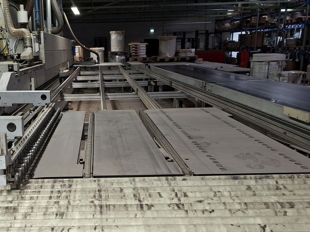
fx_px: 394
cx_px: 88
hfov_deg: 42.0
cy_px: 164
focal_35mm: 44
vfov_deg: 32.4
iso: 160
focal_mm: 5.54
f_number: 1.8
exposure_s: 1/60
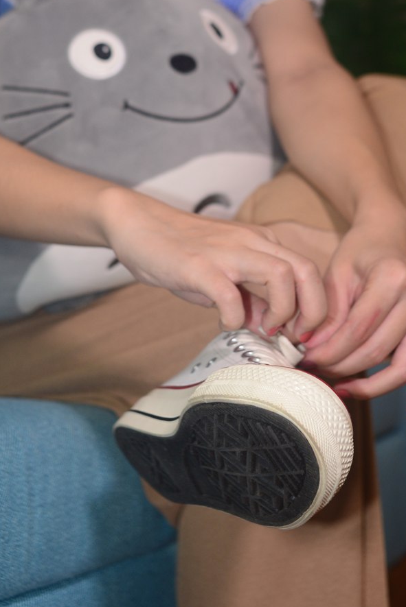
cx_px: 236
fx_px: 1301
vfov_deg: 25.7
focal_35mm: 77
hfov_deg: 17.7
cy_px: 88
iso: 320
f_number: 4
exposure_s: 1/125
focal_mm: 35
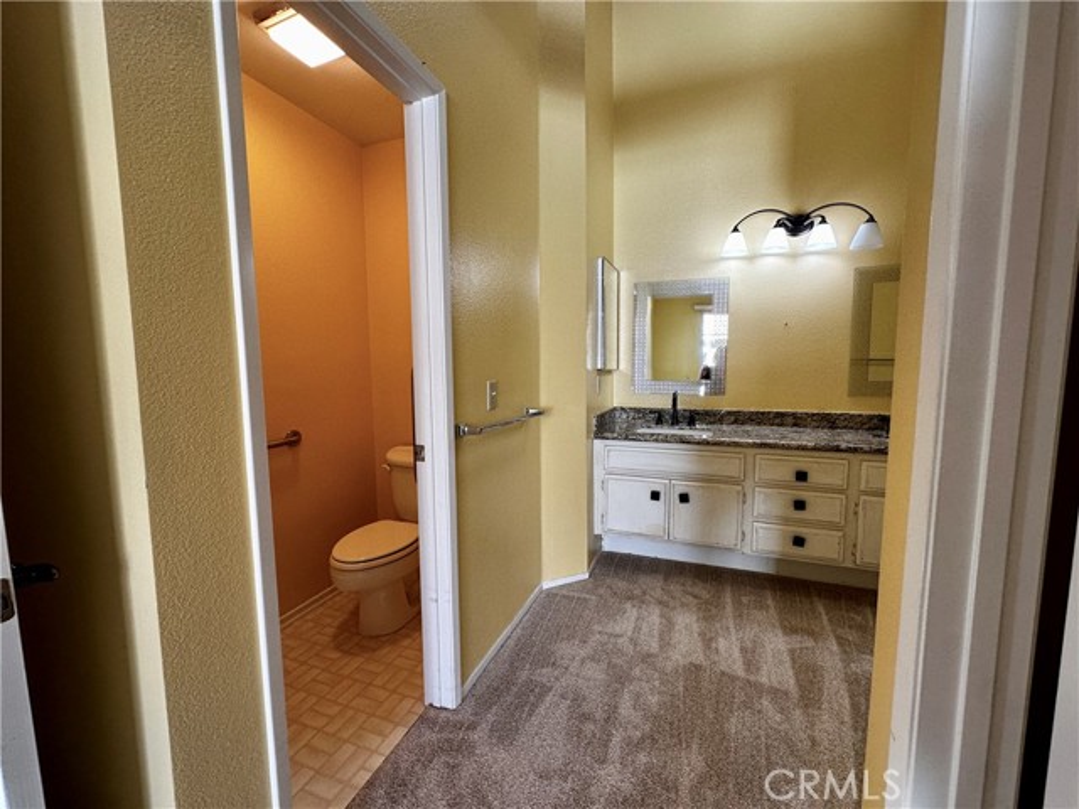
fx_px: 436
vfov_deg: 85.7
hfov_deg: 102.1
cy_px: 404
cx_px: 540
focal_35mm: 14
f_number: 2.2
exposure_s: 1/120
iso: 125
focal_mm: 2.22
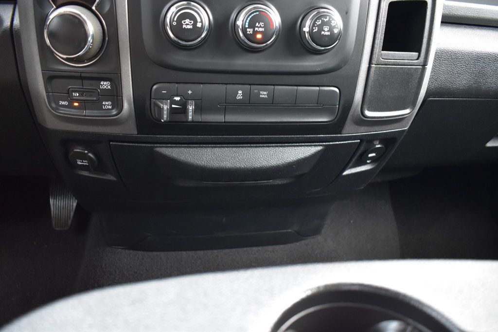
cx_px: 249
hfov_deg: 61.9
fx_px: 415
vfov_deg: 43.6
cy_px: 166
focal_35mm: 30
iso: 1600
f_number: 3.8
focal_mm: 20
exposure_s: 1/15
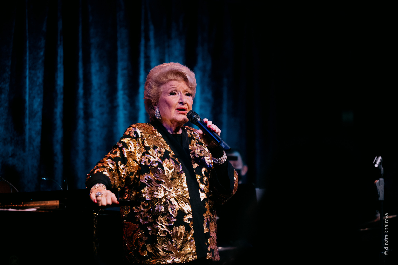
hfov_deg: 16.4
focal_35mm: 125
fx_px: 1382
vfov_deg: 11.0
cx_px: 199
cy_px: 132
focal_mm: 125
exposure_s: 1/320
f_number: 2.8
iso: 1000
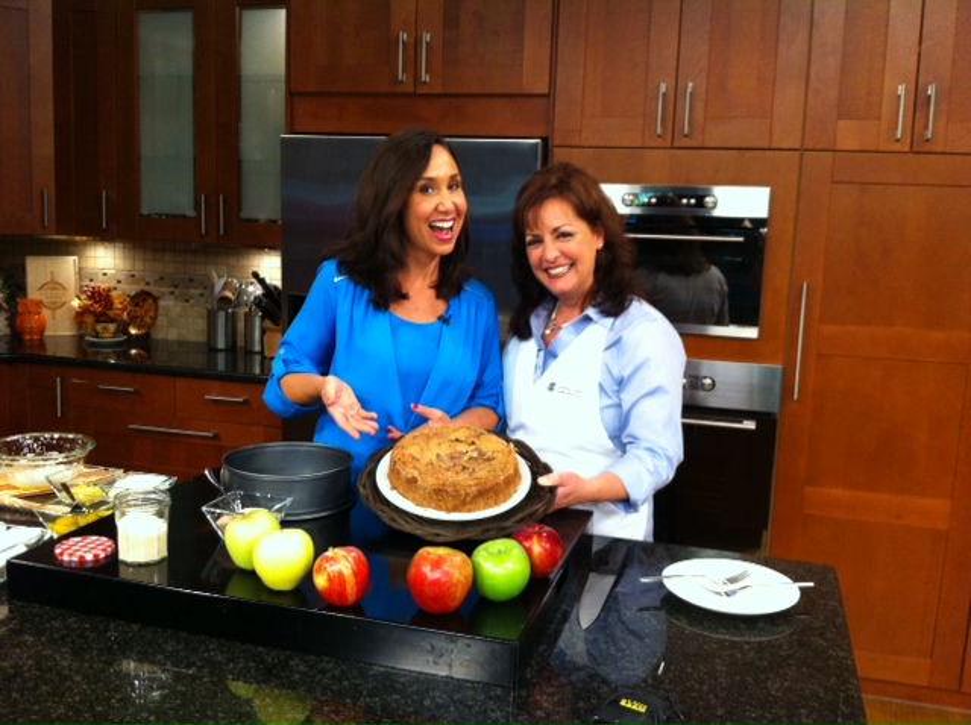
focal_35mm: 35
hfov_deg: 52.7
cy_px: 362
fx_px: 980
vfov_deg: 40.6
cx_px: 486
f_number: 2.8
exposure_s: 1/15
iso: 160
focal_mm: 3.85
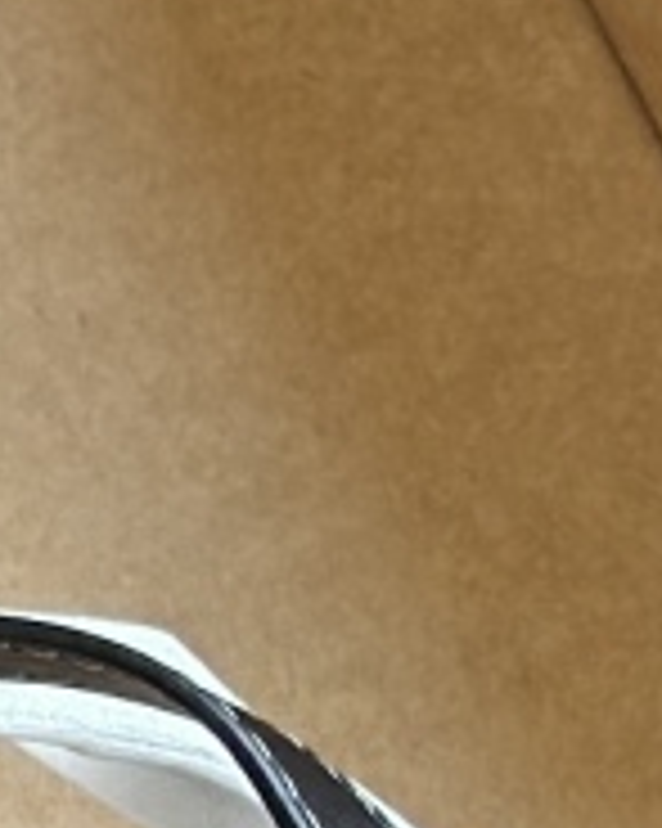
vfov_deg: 5.1
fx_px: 8996
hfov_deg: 4.2
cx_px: 221
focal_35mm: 367
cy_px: 1948
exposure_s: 1/121
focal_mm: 6.86
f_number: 1.78
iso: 100
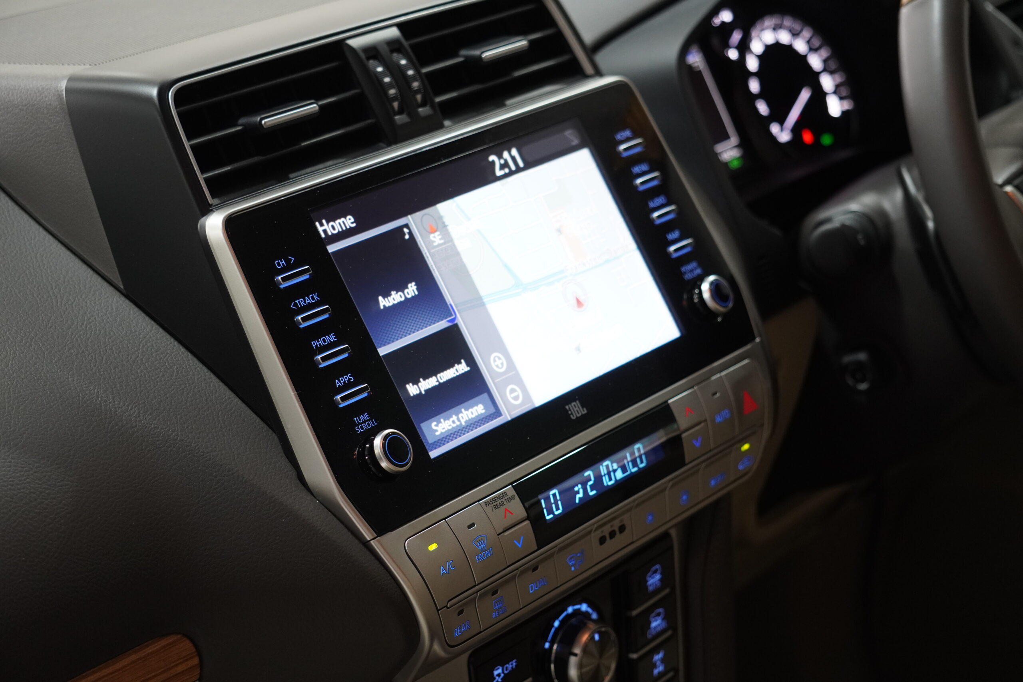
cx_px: 512
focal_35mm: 82
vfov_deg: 16.6
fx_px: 2344
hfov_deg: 24.6
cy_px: 341
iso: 1250
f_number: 4.5
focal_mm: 55
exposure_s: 1/40
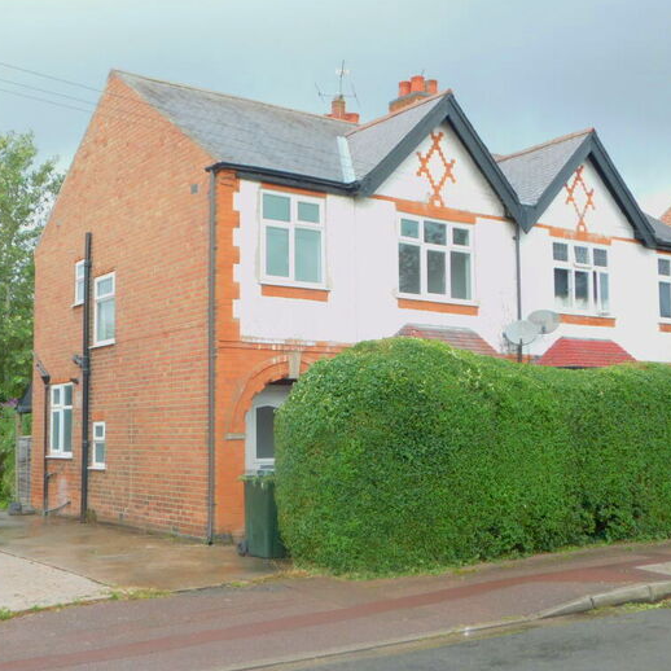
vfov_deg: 39.2
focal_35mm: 43
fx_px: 943
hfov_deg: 39.1
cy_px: 337
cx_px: 312
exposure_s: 1/320
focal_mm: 6.3
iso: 200
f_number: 3.5
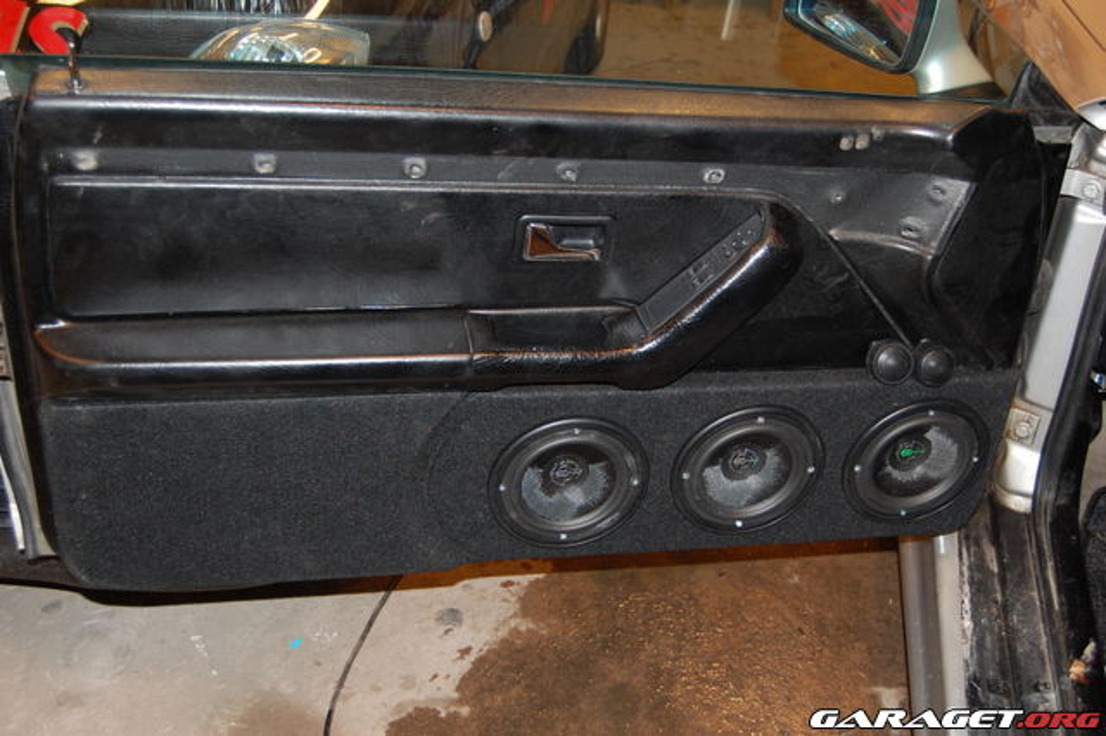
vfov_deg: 31.9
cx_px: 553
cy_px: 368
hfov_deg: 46.4
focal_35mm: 42
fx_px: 1290
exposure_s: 1/60
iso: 400
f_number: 4.2
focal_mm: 28
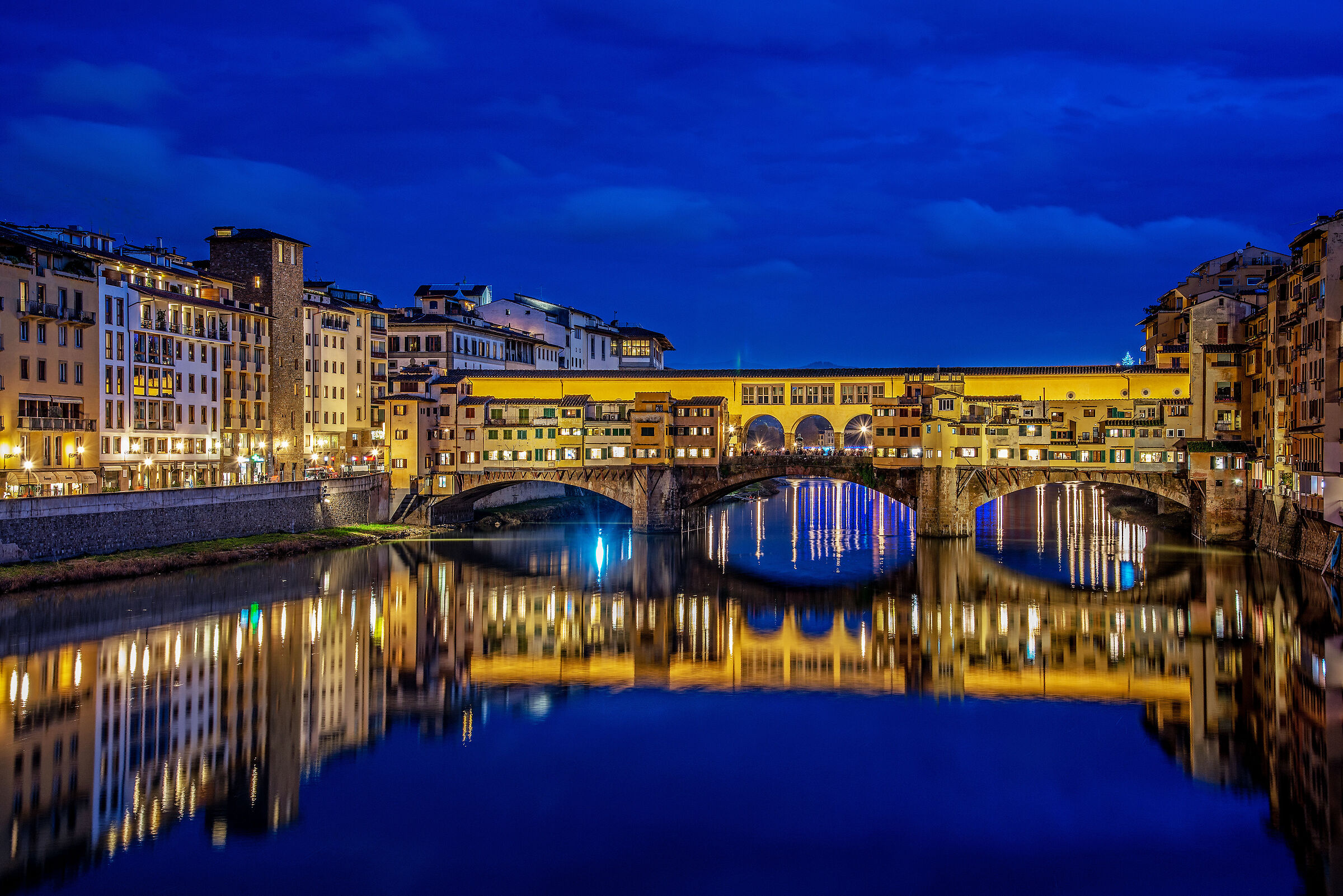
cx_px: 672
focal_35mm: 52
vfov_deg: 26.0
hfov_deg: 38.2
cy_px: 448
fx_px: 1940
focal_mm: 52
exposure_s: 8
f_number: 10
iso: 50
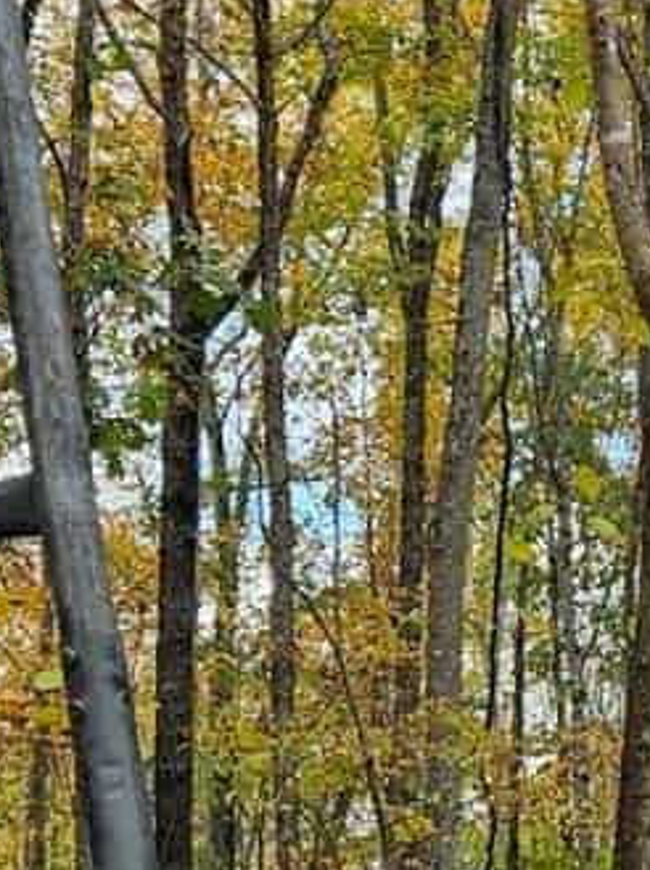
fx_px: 2810
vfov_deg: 17.6
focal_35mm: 112
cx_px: 917
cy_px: 333
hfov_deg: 12.6
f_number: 1.8
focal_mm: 5.4
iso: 25
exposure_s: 1/259
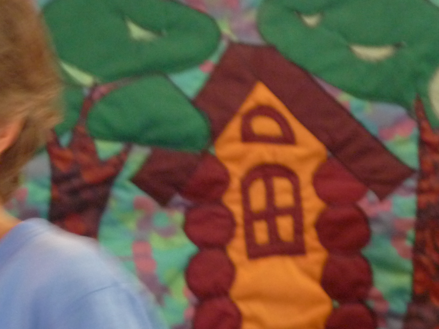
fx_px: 5592
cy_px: 199
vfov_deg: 3.4
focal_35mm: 441
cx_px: 42
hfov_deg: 4.5
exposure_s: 1/15
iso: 400
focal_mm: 37.8
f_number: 3.7
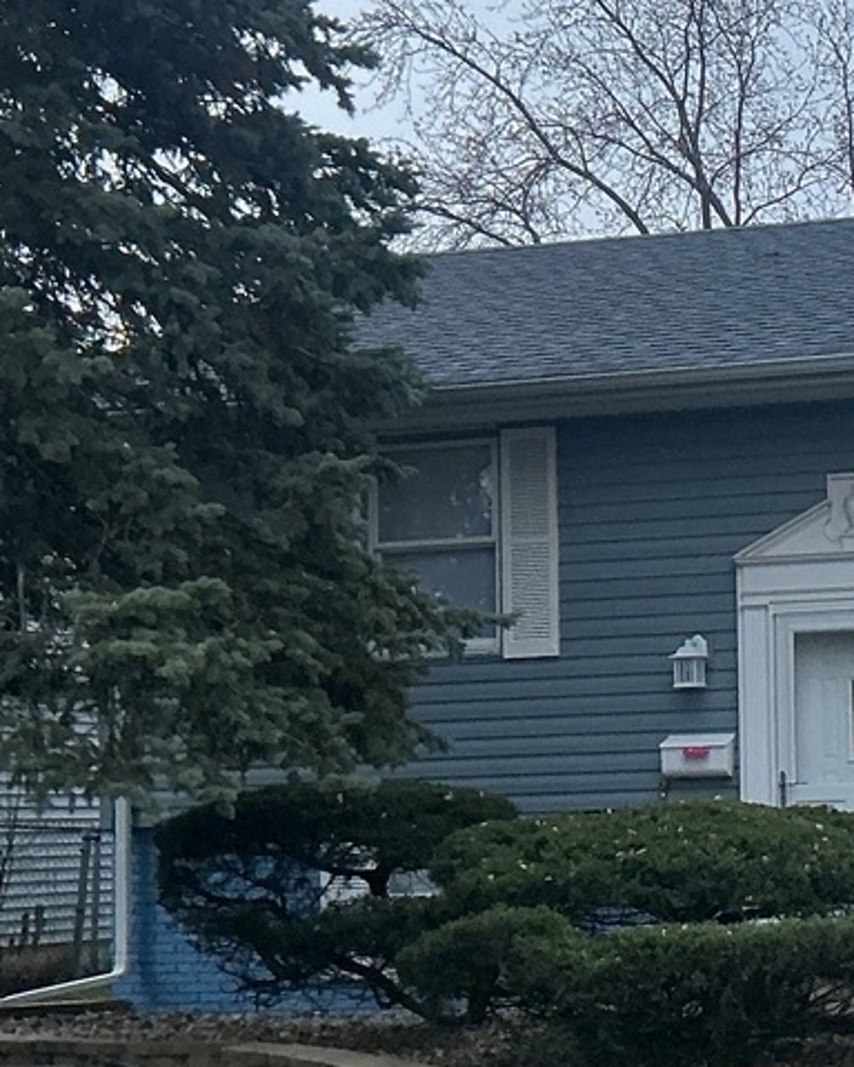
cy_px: 629
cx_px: 1134
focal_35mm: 85
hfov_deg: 16.9
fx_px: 2685
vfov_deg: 22.5
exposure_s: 1/60
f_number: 1.8
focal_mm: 3
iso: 64
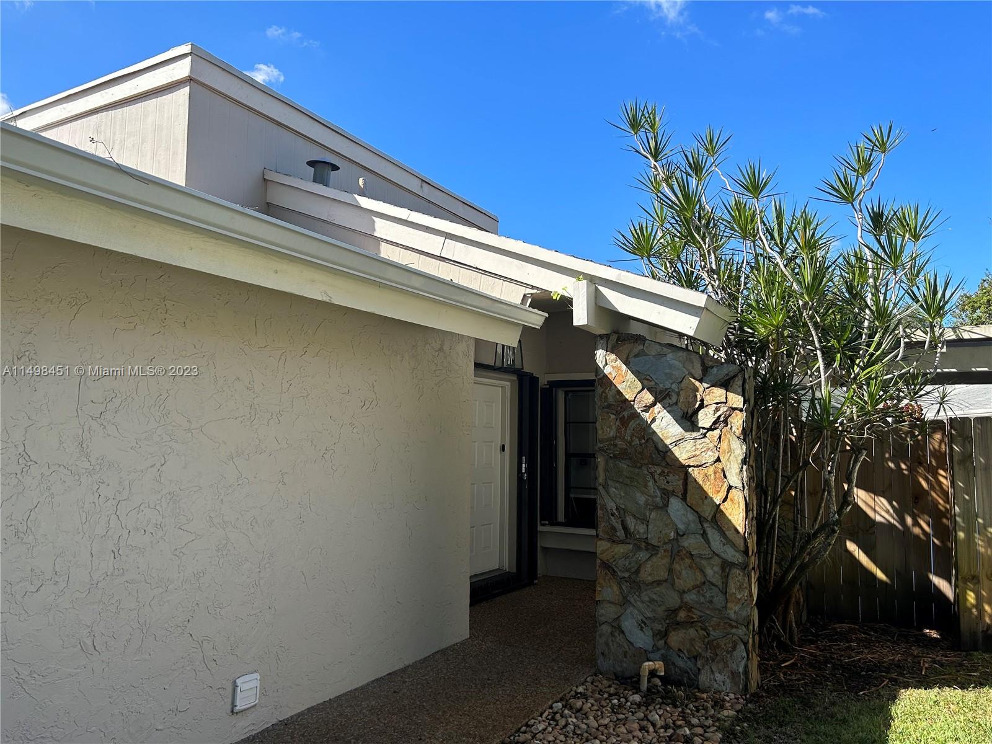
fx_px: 745
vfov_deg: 53.1
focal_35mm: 26
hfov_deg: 67.3
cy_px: 372
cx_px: 496
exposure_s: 1/2632
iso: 50
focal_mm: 5.7
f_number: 1.5
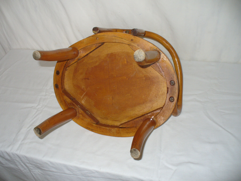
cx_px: 120
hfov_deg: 50.1
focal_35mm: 37
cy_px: 90
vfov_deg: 38.7
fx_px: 258
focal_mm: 6.1
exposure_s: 1/30
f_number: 2.8
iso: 100
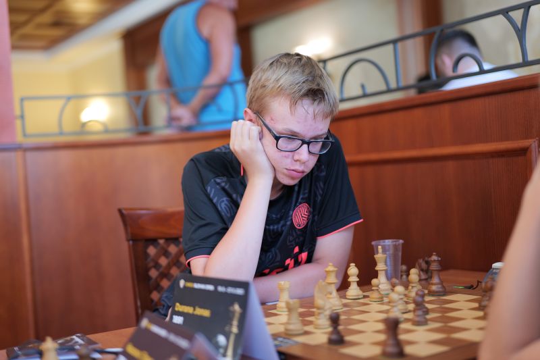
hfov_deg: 39.6
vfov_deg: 27.0
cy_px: 180
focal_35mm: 50
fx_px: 750
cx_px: 270
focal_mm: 50
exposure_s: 1/60
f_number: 1.8
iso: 400
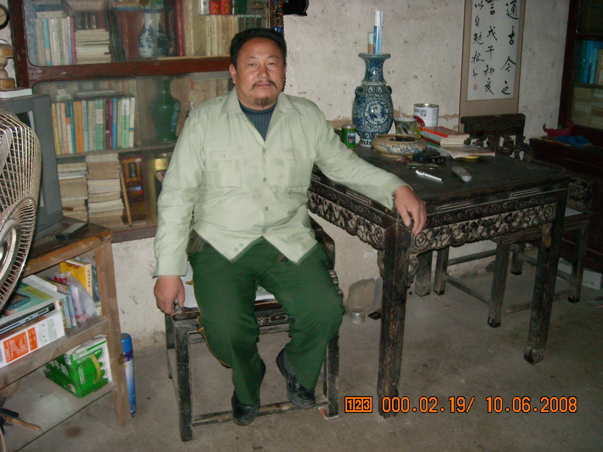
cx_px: 302
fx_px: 610
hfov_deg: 52.6
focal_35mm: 35
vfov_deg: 40.7
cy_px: 226
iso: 400
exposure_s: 1/60
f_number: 2.8
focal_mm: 5.7
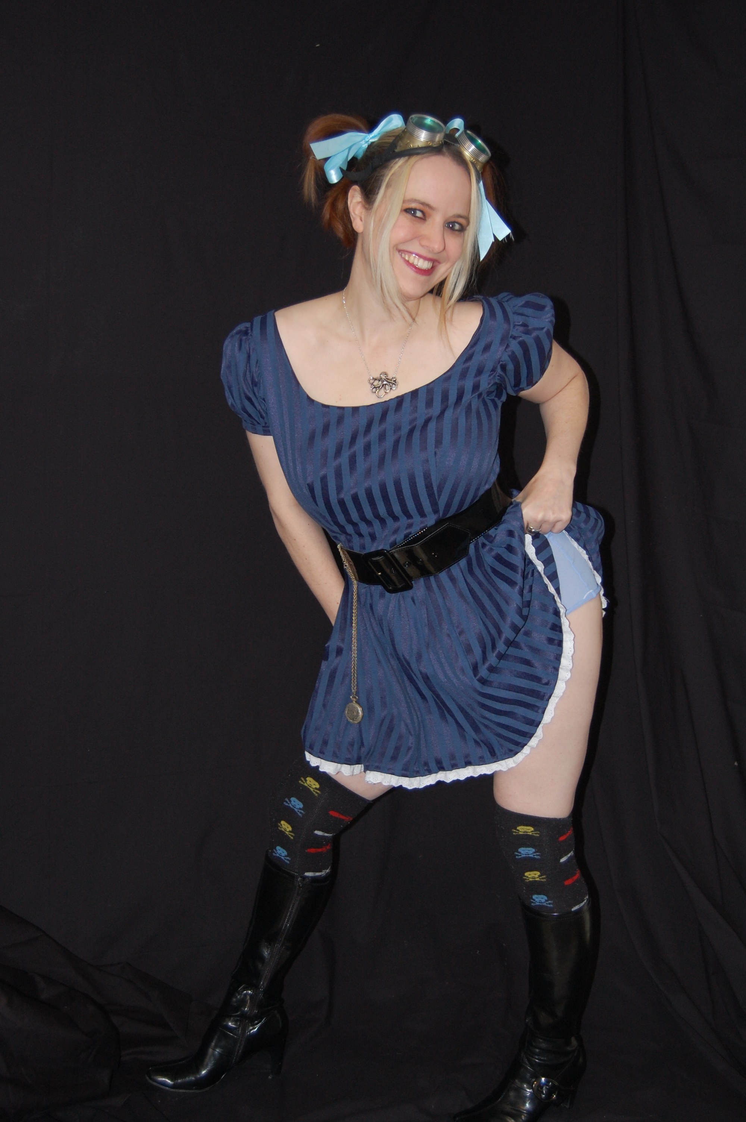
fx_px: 1308
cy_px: 561
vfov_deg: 46.4
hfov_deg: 31.8
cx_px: 373
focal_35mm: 42
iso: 400
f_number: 4.2
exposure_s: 1/60
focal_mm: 28
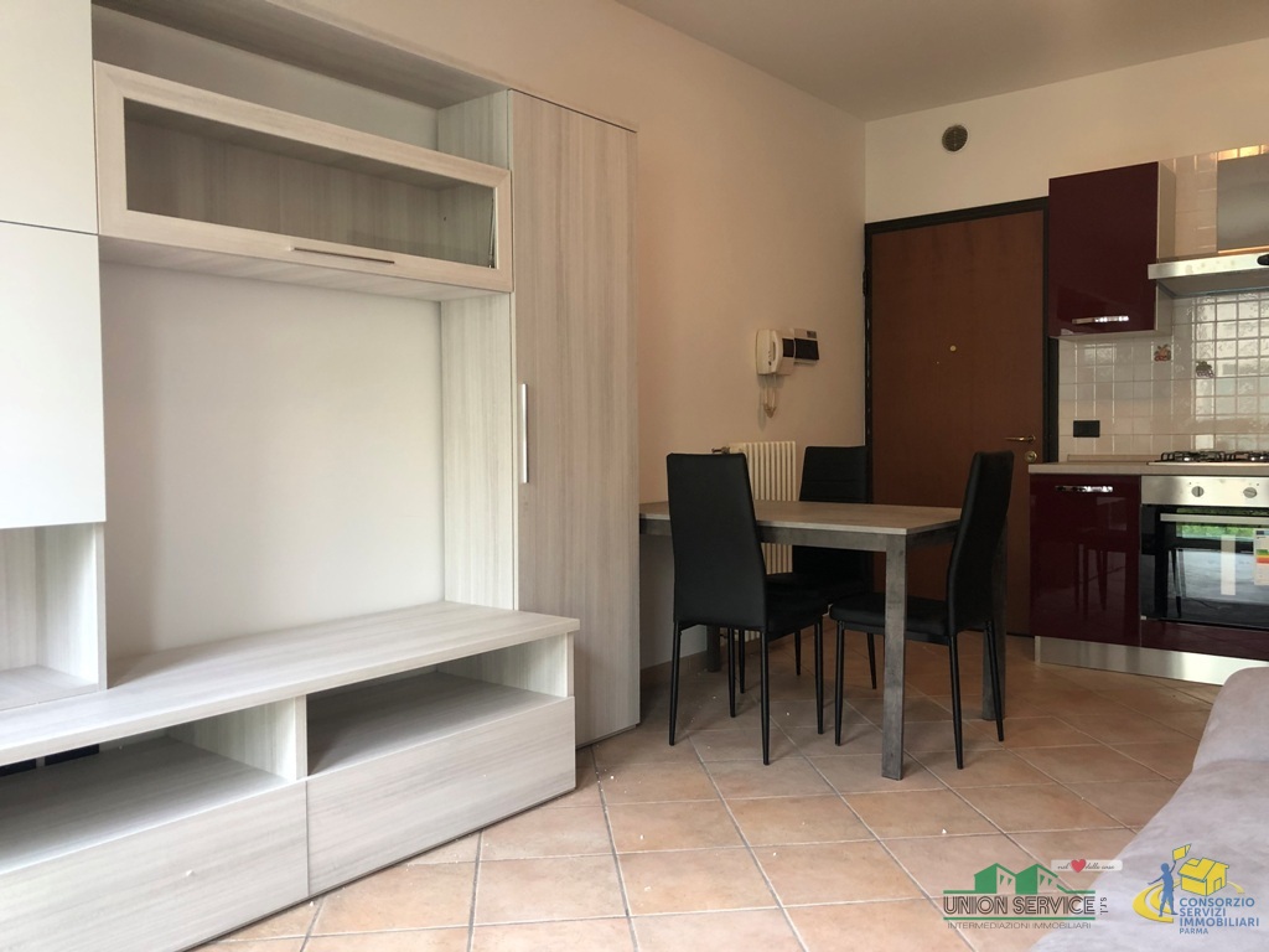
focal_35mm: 28
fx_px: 1026
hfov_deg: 63.4
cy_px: 476
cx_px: 634
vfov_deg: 49.7
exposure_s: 1/17
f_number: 1.8
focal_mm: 4
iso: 40
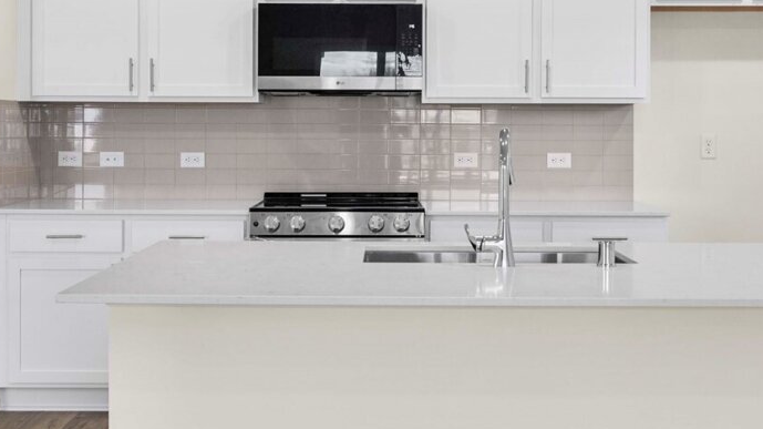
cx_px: 391
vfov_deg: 24.4
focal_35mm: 49
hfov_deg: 42.1
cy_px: 179
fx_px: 991
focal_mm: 23
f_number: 6.3
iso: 80
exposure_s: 1/60
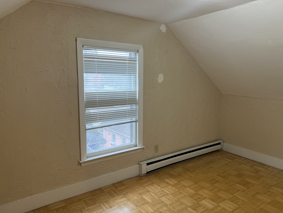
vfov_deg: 51.4
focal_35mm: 27
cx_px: 146
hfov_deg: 65.3
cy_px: 108
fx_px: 221
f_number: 1.5
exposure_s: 1/120
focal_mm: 5.7
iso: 125
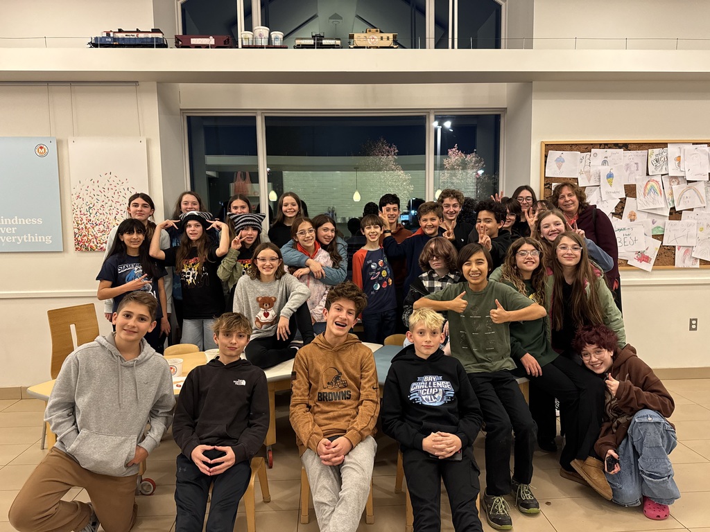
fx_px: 492
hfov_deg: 71.6
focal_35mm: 24
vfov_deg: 56.8
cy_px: 266
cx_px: 355
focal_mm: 6.76
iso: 320
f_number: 1.78
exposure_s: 1/60
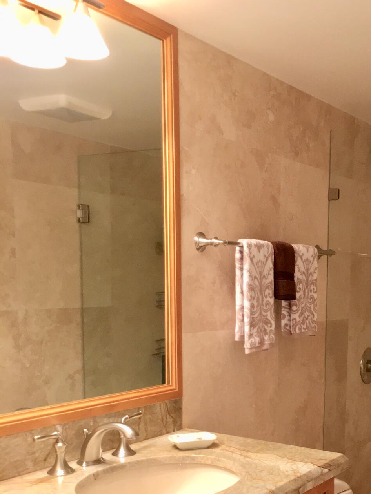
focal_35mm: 46
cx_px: 294
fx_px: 657
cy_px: 384
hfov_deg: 30.8
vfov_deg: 39.8
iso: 100
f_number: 2.2
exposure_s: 1/30
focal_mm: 4.15
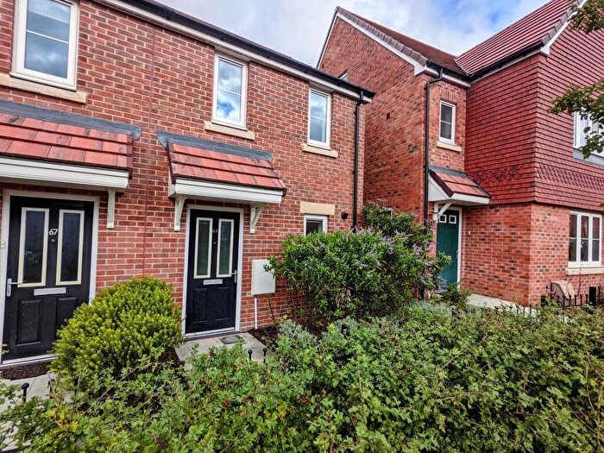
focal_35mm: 16
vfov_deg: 78.1
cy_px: 226
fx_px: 279
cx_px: 302
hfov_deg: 94.5
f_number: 2.2
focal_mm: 2.22
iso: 36
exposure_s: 1/1046
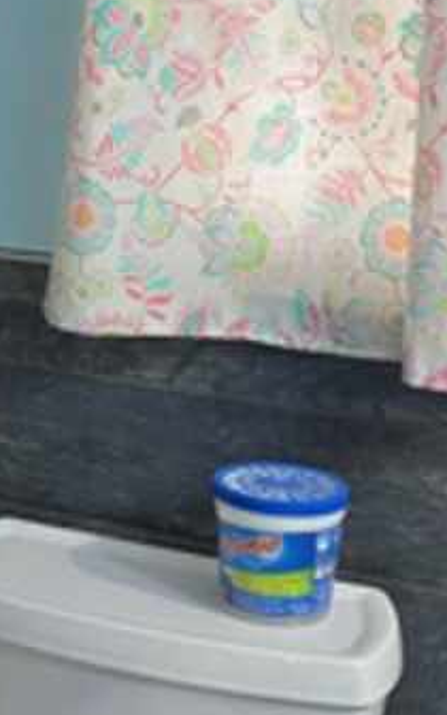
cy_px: 204
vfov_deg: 22.2
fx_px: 1813
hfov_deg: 12.9
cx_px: -330
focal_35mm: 93
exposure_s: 1/120
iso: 800
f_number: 1.7
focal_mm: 6.3
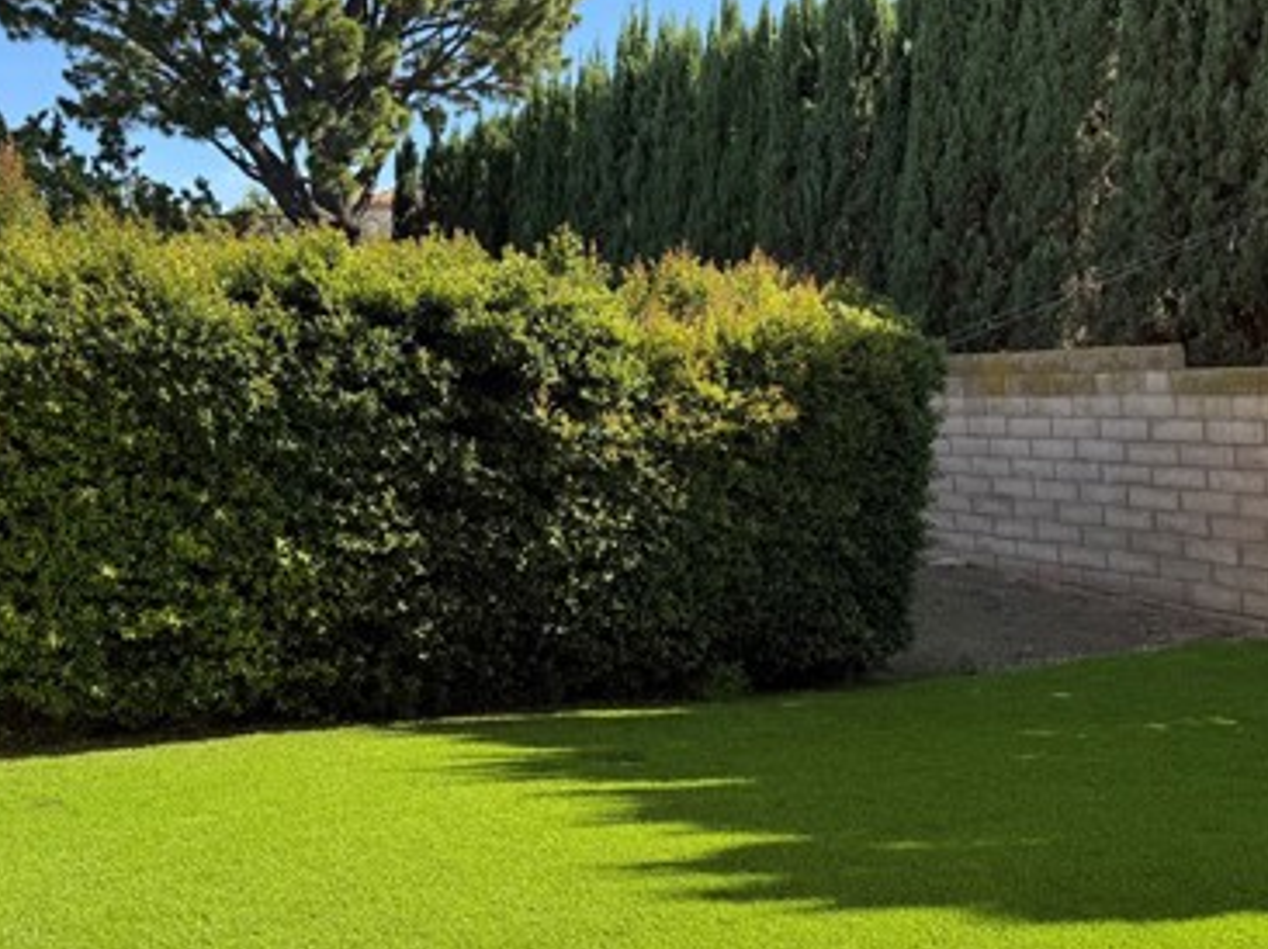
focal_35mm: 42
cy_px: 582
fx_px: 1537
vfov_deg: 34.2
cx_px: 617
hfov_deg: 44.8
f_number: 1.78
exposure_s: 1/1653
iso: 80
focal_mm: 6.76
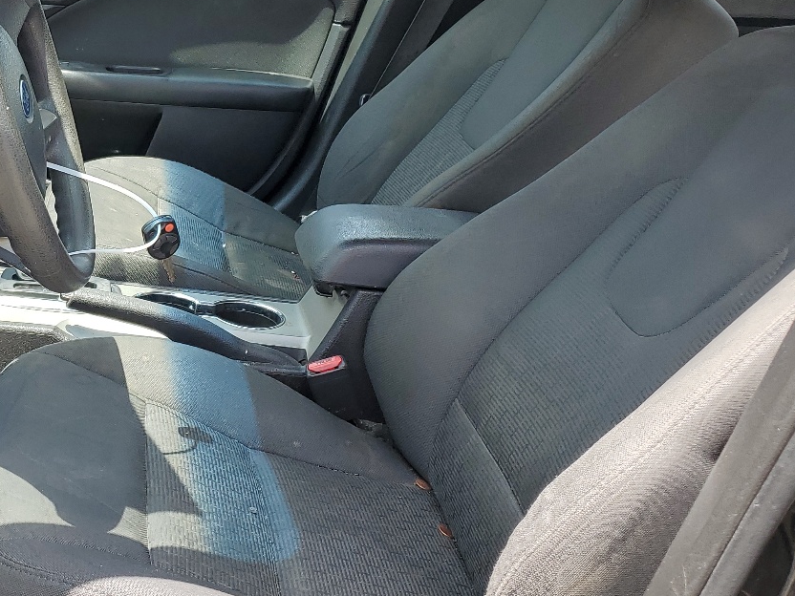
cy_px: 238
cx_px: 75
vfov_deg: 29.0
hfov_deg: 35.8
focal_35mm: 50
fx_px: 1148
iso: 50
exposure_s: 1/625
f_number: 1.5
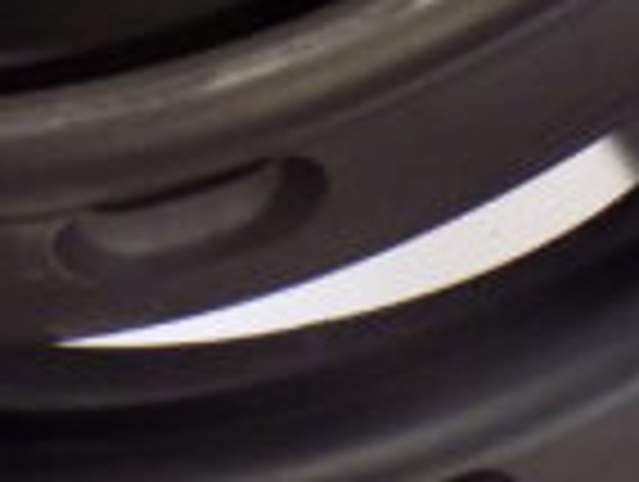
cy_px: -198
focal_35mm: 194
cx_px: 18
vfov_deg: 7.6
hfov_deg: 10.1
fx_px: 3587
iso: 250
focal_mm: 8.1
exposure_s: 1/30
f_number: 3.7
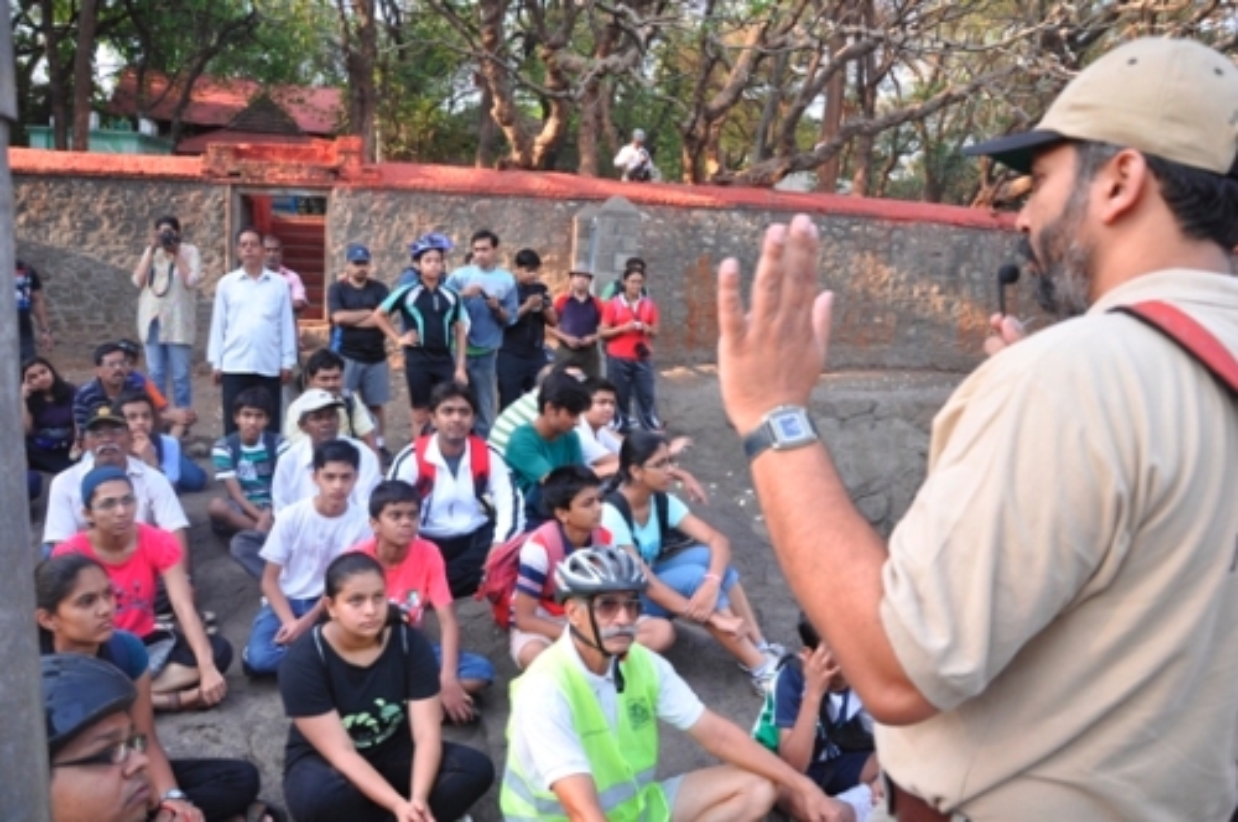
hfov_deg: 67.4
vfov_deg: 47.8
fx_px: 927
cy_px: 411
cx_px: 619
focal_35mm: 27
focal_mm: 18
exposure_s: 1/100
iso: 200
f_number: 5
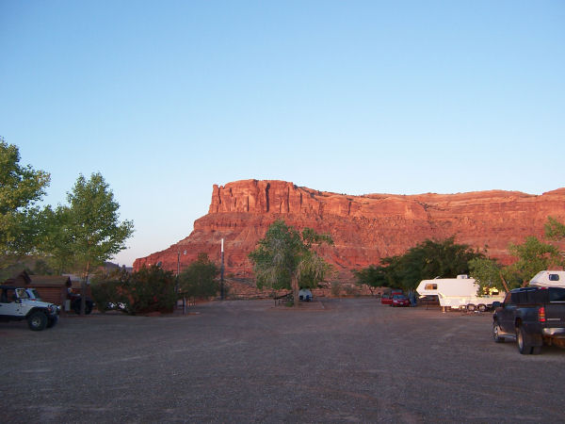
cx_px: 282
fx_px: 539
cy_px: 212
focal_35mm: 33
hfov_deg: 55.4
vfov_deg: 42.9
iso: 80
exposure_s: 1/60
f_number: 3.4
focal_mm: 5.5
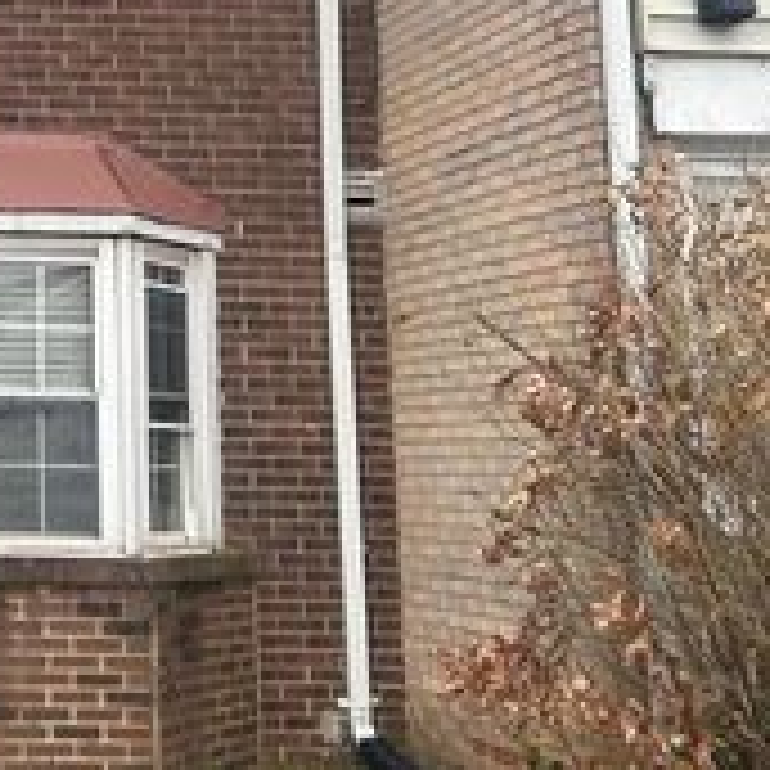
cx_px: -311
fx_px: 1686
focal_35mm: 67
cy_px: 209
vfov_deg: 25.5
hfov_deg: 22.2
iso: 40
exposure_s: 1/209
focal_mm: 5.7
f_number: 1.5
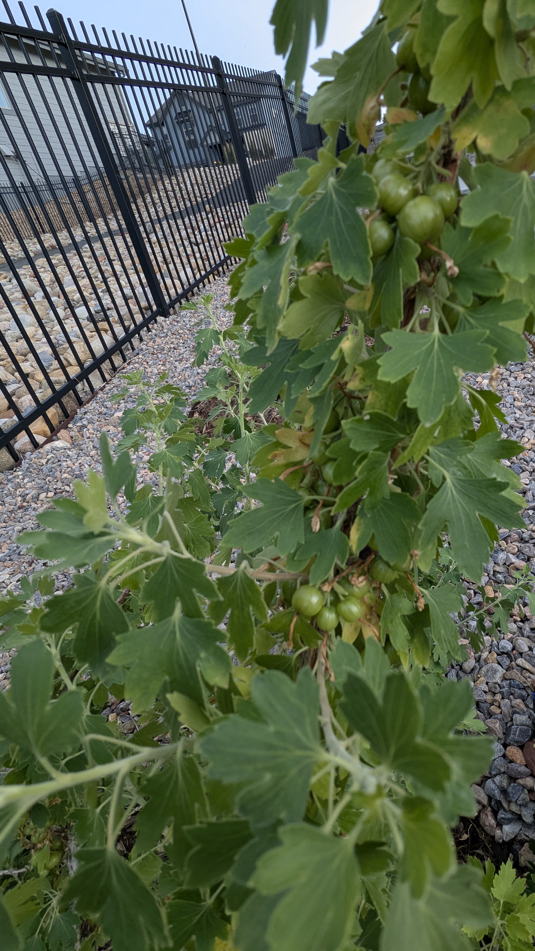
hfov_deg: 59.6
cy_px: 477
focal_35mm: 18
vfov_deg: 92.7
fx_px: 454
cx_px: 357
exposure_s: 1/183
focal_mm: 2.35
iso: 25
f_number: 2.2
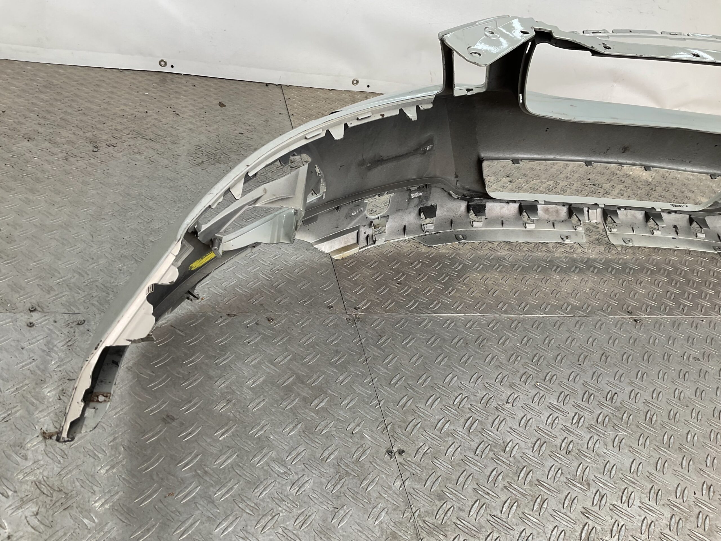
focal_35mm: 29
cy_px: 270
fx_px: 604
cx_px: 360
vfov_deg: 48.2
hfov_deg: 61.7
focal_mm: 3
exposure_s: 1/140
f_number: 1.8
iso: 16
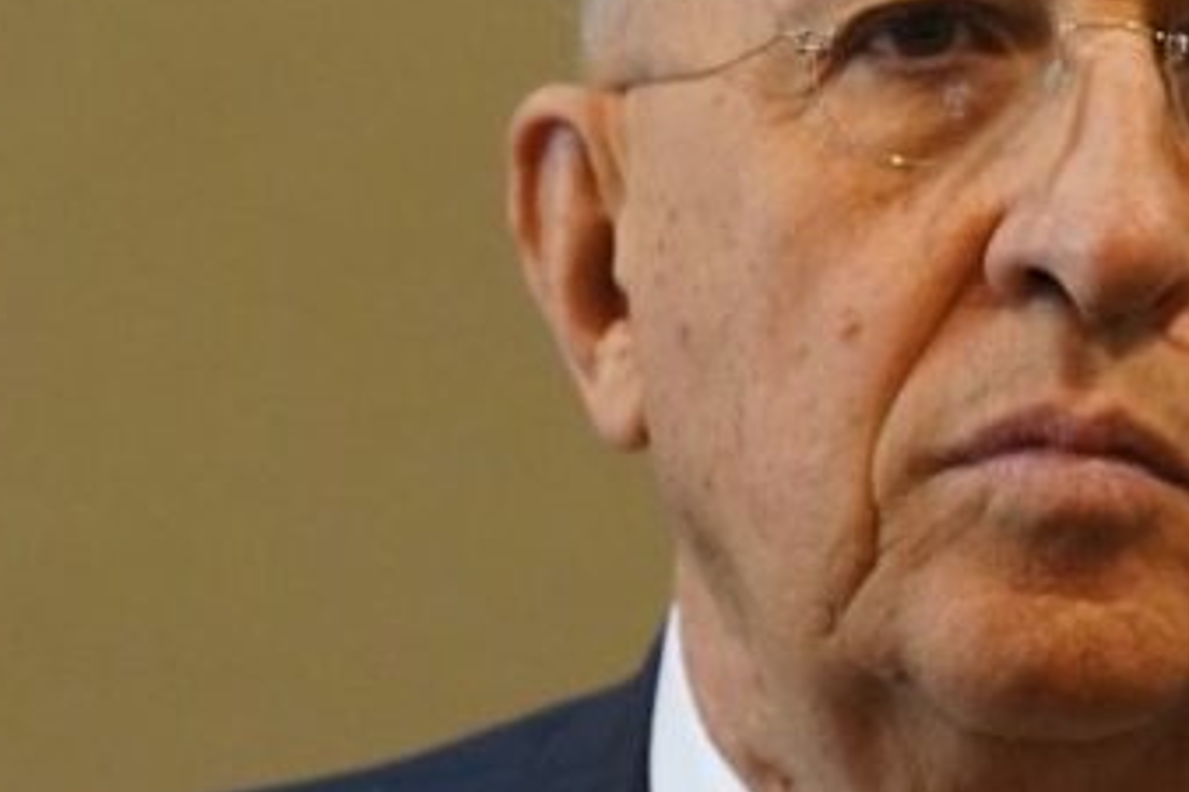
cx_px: 908
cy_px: 172
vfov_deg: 2.1
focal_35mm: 670
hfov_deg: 3.1
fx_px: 22117
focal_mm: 197
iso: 5000
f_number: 4
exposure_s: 1/125
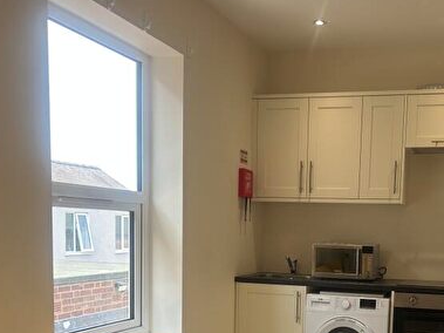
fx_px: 615
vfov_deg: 29.1
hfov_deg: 38.9
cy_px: 297
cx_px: 320
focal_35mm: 48
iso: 40
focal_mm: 5.7
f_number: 1.5
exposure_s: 1/202
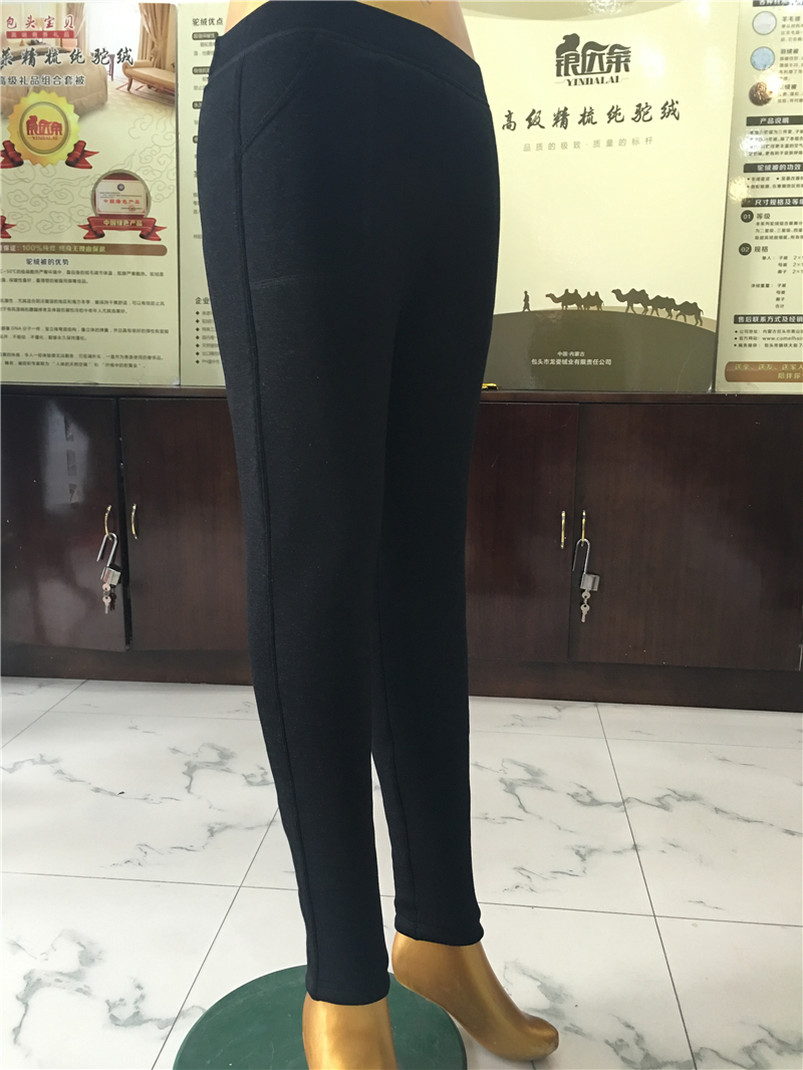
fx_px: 897
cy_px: 535
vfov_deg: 61.6
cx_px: 402
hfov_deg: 48.2
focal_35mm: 29
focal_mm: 4.15
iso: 80
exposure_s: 1/17
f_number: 2.2
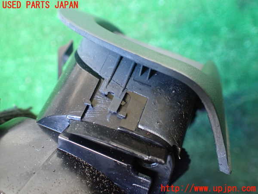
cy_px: 97
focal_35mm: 30
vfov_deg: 46.8
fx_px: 224
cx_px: 129
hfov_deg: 60.0
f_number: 2.3
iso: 800
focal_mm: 5.4
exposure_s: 1/40
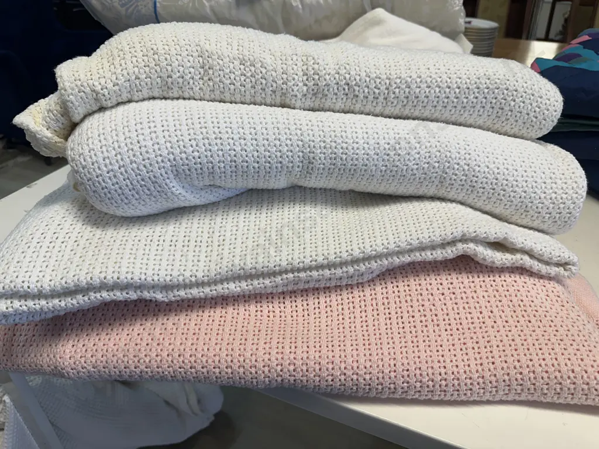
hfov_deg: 71.6
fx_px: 415
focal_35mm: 24
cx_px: 300
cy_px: 224
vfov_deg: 56.8
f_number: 1.78
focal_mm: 6.86
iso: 64
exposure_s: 1/100
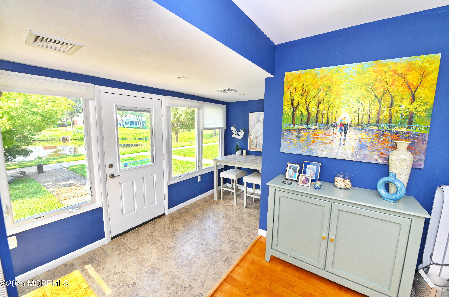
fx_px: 174
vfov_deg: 80.9
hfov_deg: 104.4
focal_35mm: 14
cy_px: 148
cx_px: 224
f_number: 6.3
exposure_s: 1/160
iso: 640
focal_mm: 14
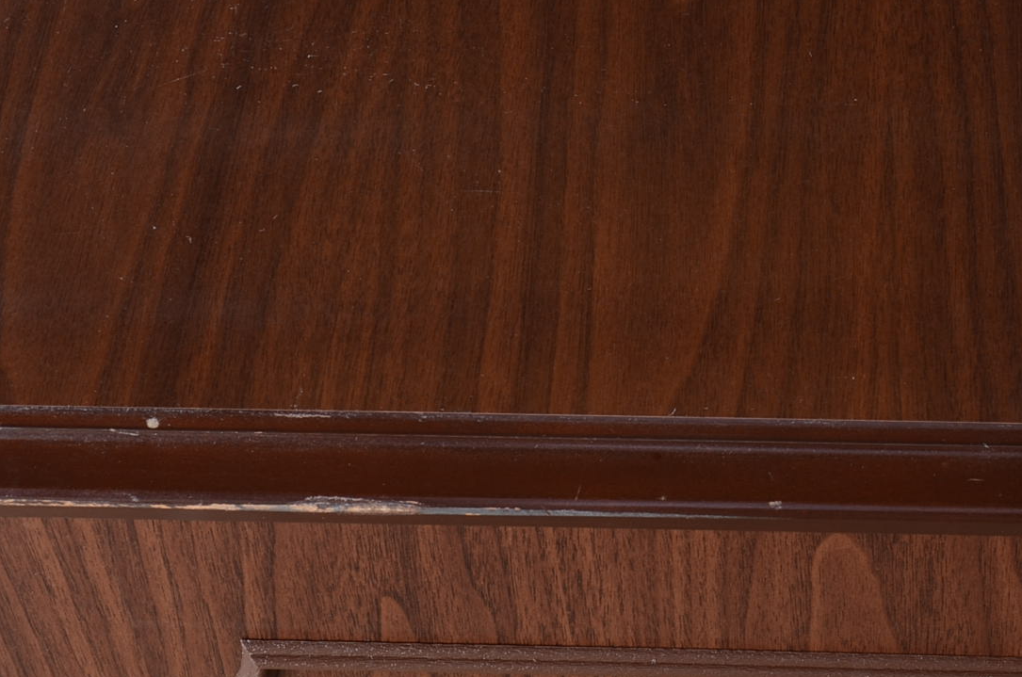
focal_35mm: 109
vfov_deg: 12.5
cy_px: 192
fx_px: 3088
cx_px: 812
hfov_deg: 18.6
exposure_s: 1/100
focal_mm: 32
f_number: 8
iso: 100
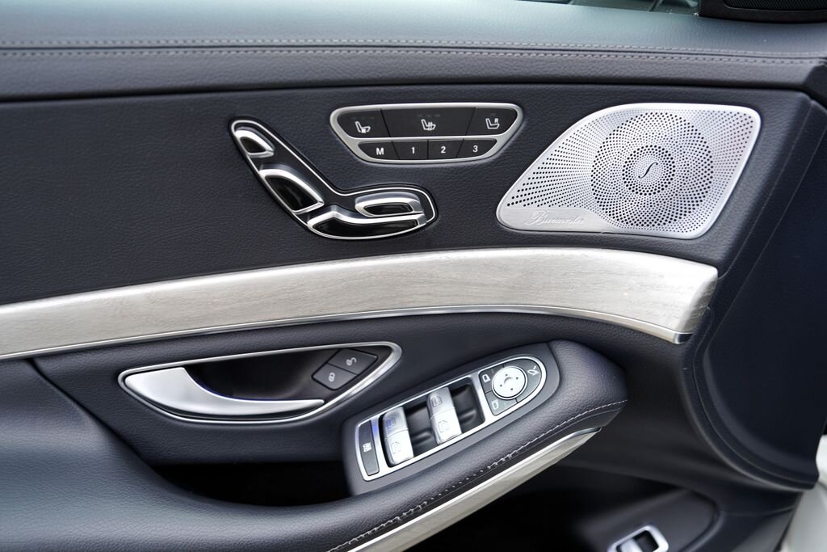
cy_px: 276
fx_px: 551
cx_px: 414
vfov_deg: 53.1
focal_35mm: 24
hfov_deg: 73.7
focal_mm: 24
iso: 100
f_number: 3.2
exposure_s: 1/40
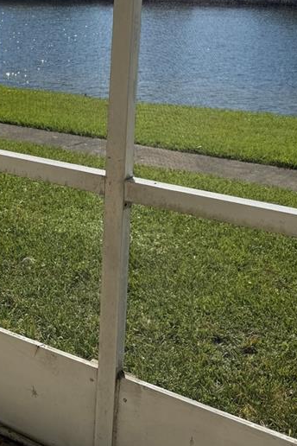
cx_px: -51
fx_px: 718
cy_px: 101
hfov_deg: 21.8
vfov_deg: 33.7
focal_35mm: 58
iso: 80
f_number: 1.78
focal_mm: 6.76
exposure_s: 1/4975
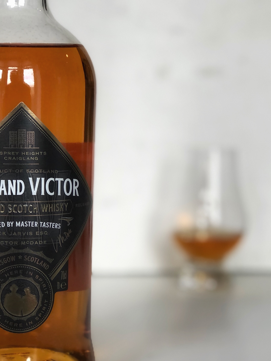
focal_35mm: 76
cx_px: 107
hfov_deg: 19.4
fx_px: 794
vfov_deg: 25.7
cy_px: 187
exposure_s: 1/33
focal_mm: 6.6
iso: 25
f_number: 2.8
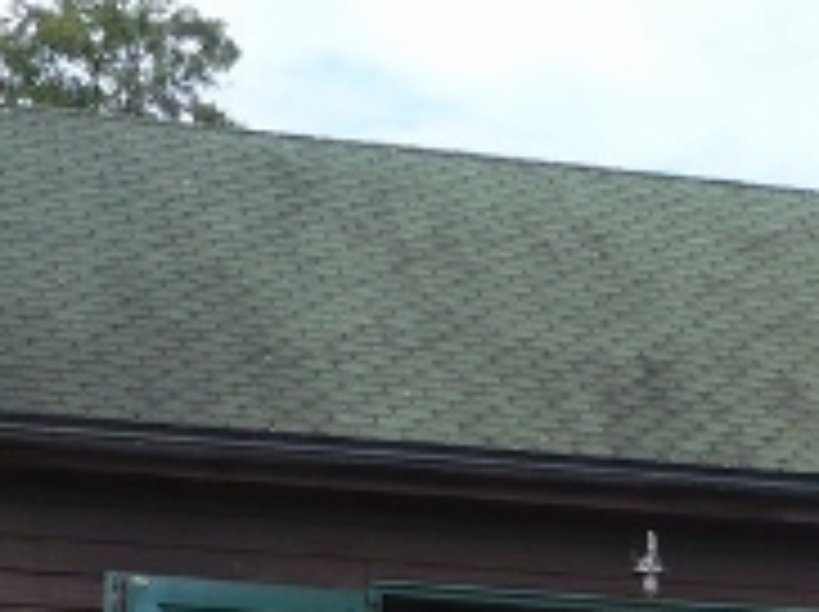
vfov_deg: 8.5
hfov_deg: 11.2
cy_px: 1030
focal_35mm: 169
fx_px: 3993
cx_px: 1305
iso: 100
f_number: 3
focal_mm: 7.9
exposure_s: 1/640
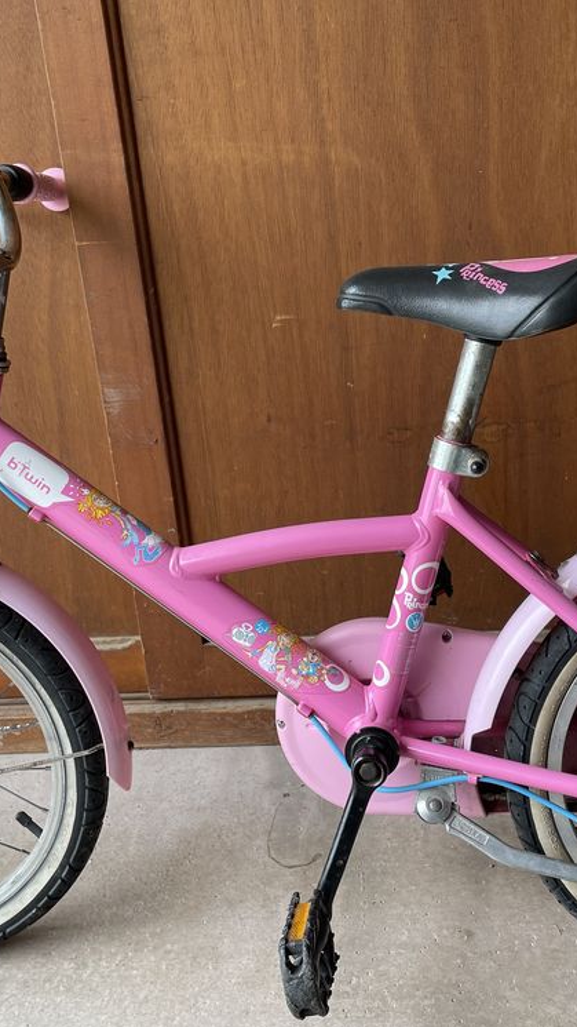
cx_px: 348
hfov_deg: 31.1
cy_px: 516
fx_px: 1034
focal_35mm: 38
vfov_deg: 52.8
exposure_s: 1/121
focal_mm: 4.2
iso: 64
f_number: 1.6
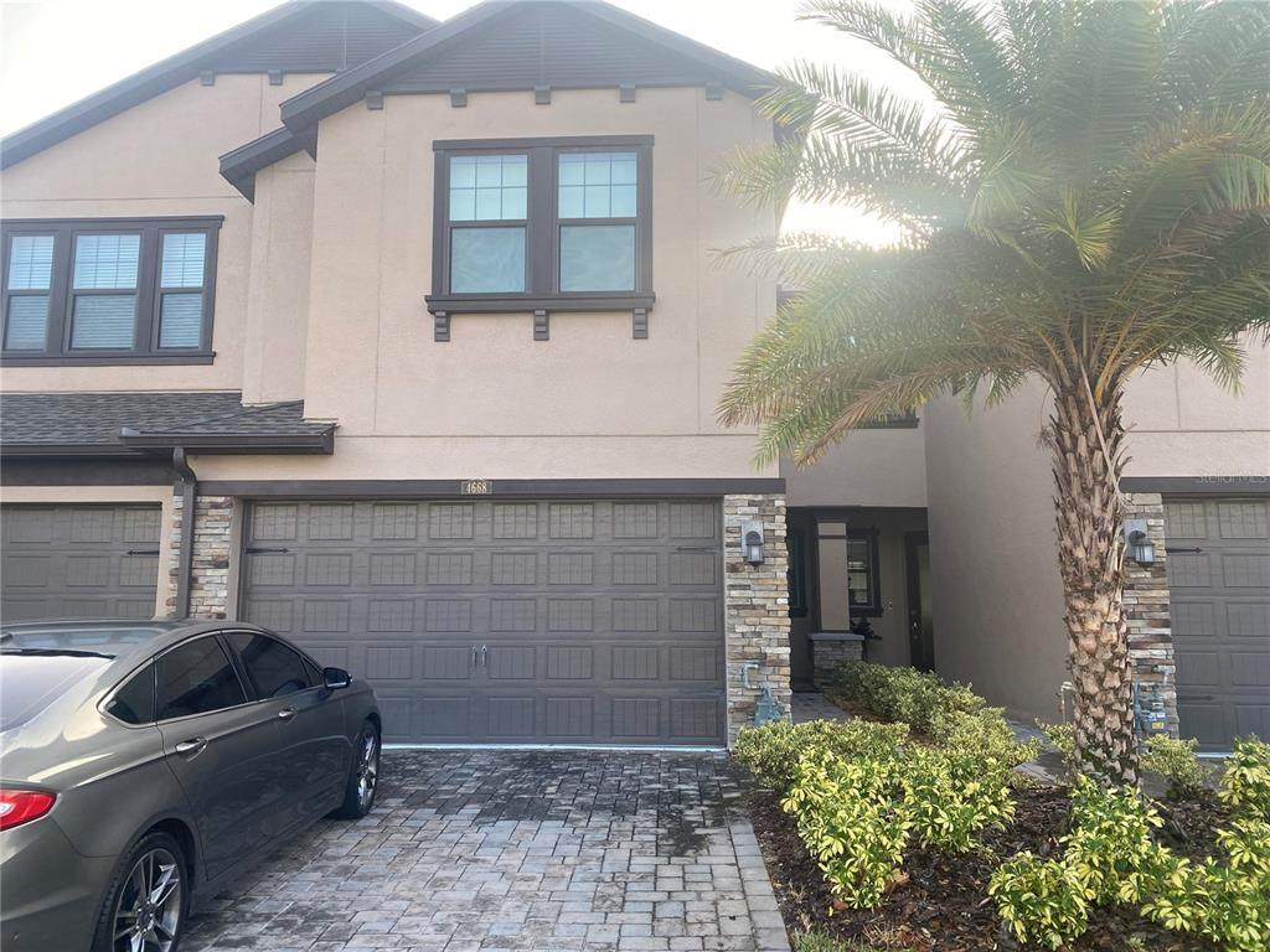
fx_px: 954
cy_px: 476
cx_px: 635
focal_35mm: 26
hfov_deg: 67.3
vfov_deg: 53.1
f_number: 1.8
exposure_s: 1/405
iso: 32
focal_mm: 4.25
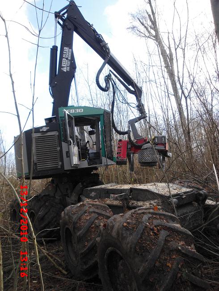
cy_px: 146
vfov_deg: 63.4
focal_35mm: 28
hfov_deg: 49.8
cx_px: 110
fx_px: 236
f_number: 2.6
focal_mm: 4.65
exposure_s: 1/320
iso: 100
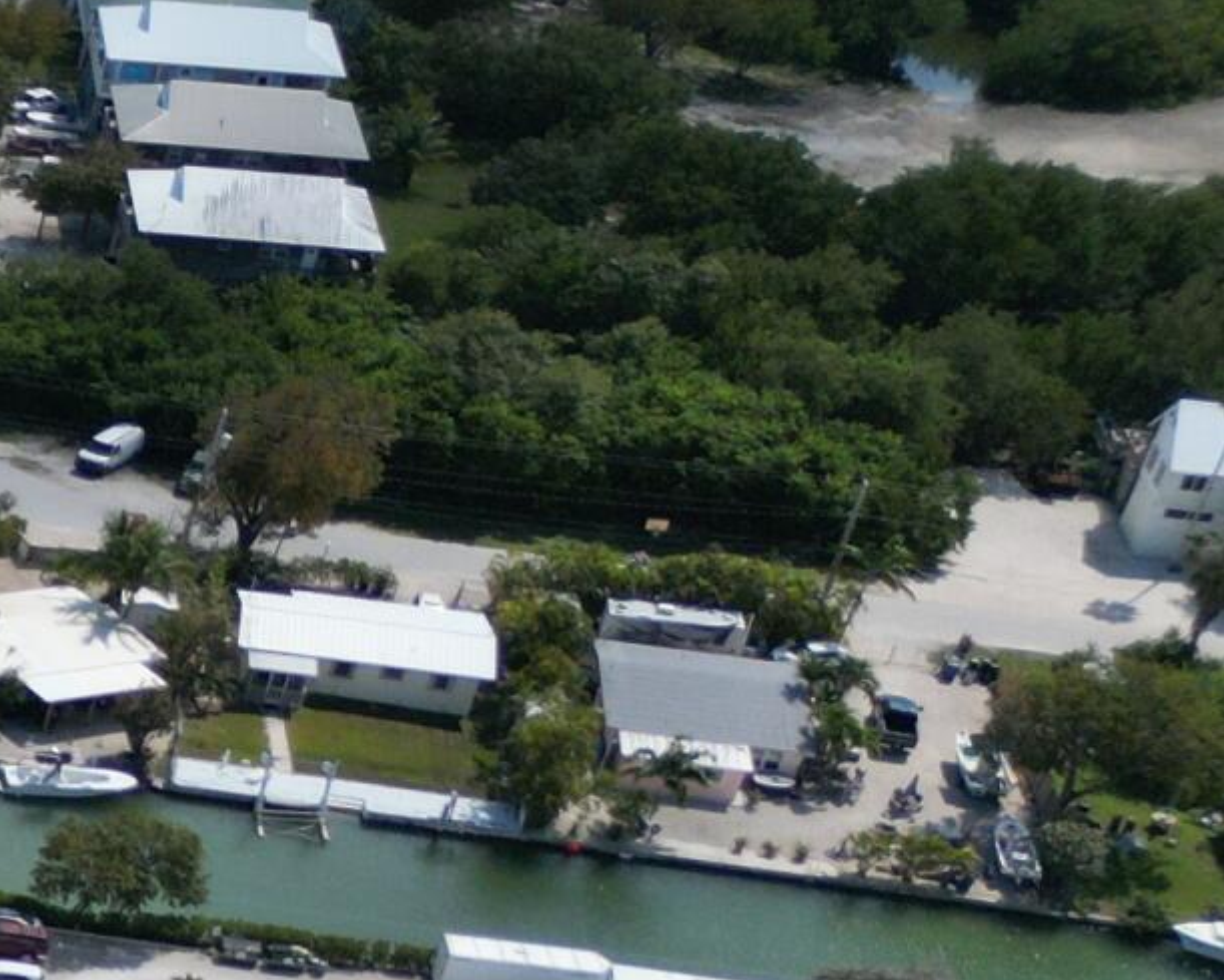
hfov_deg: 12.7
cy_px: 1477
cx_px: -1777
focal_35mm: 115
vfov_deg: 12.7
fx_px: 4167
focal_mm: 6.72
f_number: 1.7
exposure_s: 1/5000
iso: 160
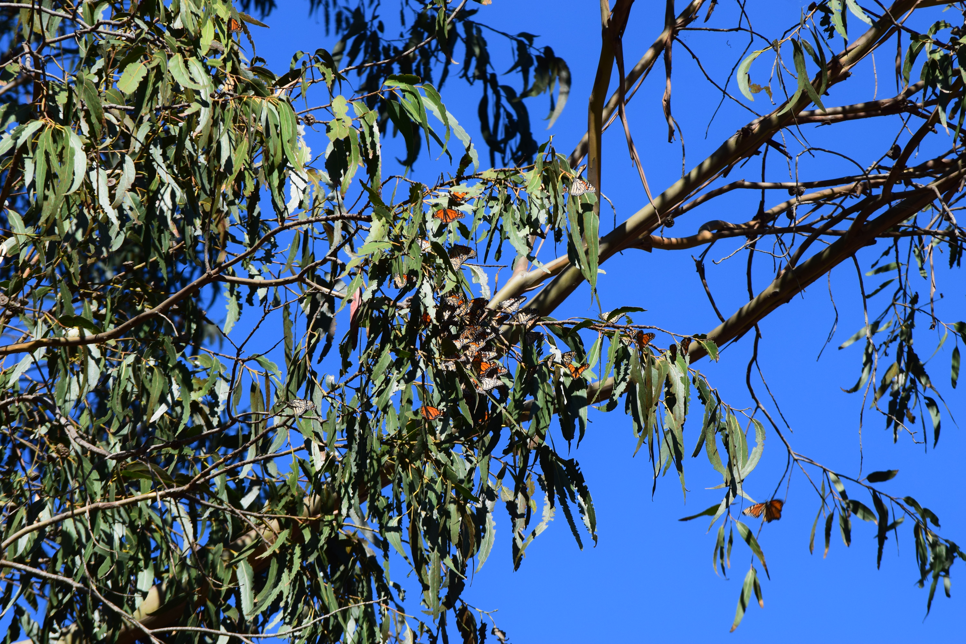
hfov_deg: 6.9
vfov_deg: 4.6
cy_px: 322
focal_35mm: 300
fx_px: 8049
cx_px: 483
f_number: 11
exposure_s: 1/320
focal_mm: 200
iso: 400
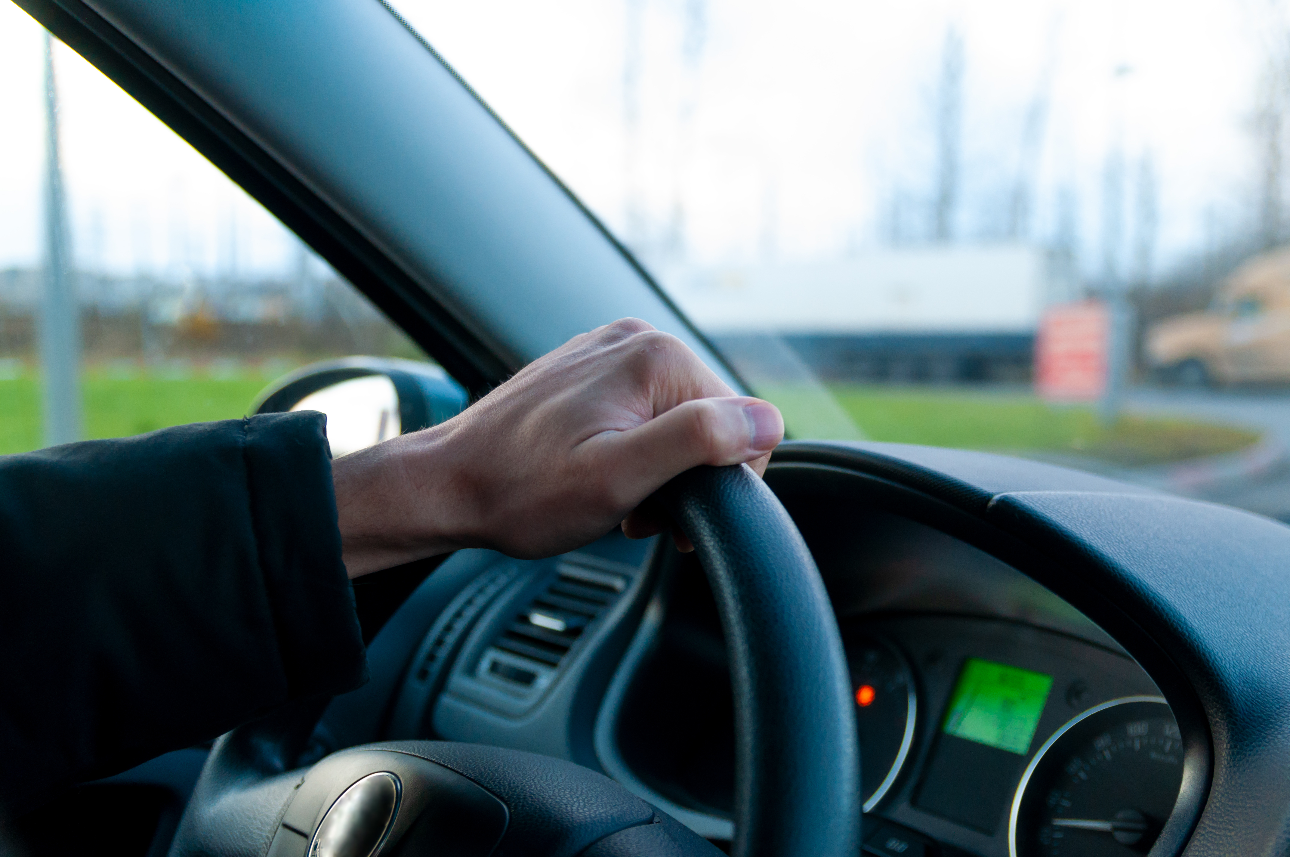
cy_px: 428
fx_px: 1449
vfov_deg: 32.9
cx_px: 645
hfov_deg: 48.0
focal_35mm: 40
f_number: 2.8
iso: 1000
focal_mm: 27
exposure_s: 1/80
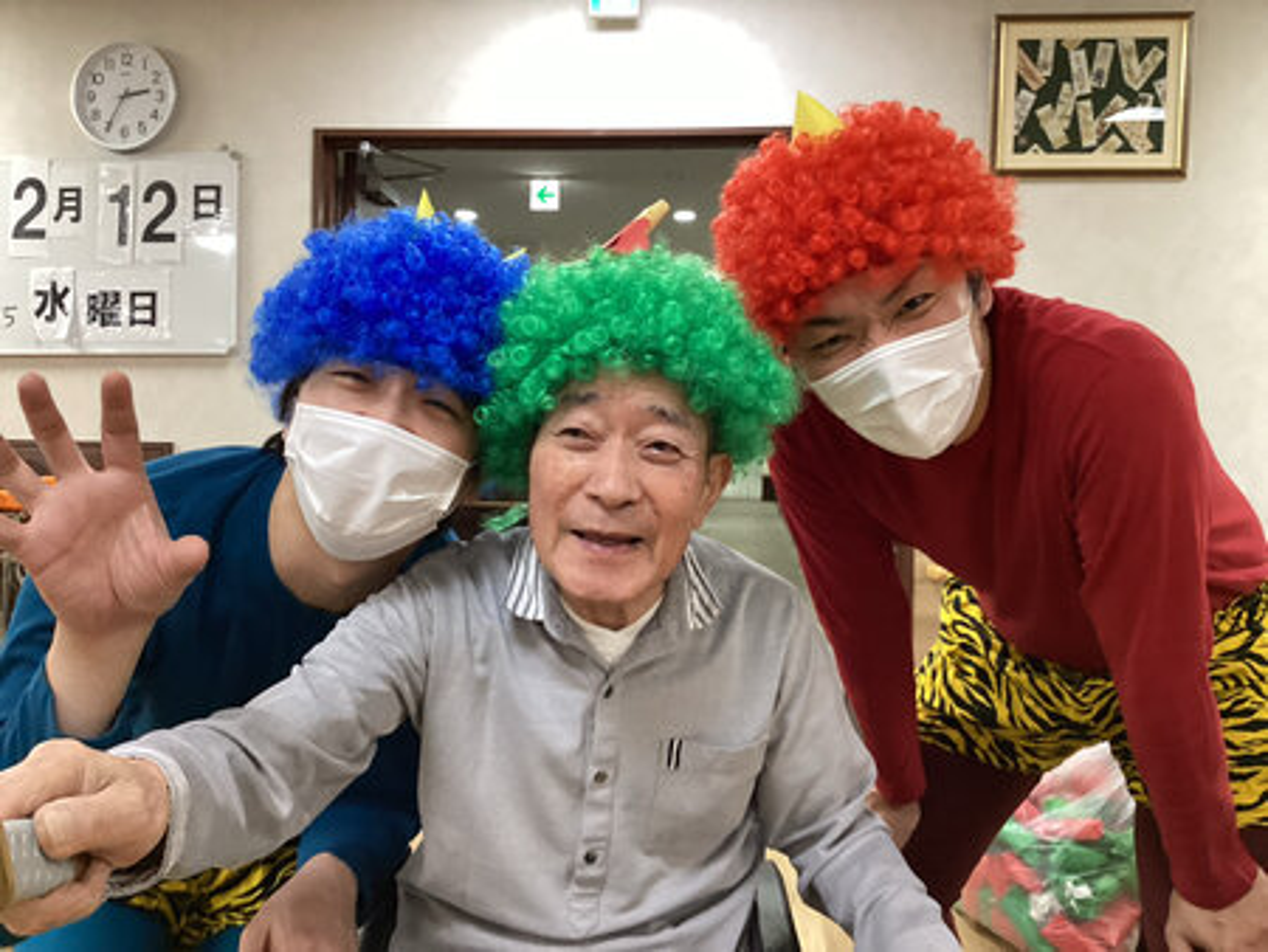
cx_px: 634
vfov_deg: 45.5
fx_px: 1136
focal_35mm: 31
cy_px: 476
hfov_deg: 58.3
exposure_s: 1/50
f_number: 2.4
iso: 250
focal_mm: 3.3
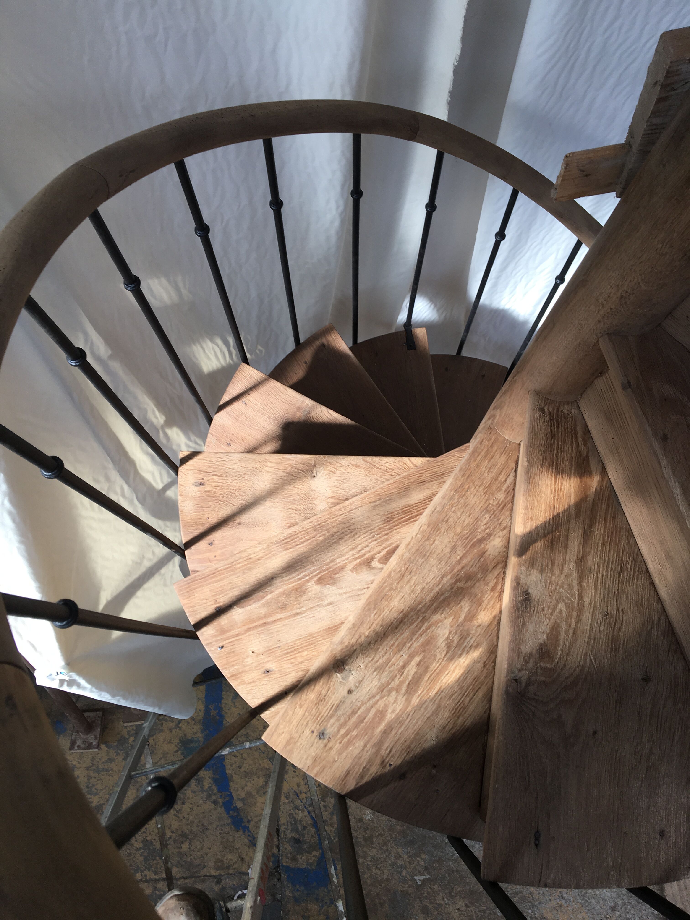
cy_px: 460
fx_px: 771
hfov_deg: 48.2
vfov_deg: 61.7
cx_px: 345
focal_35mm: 29
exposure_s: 1/142
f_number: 2.2
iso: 25
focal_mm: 4.15
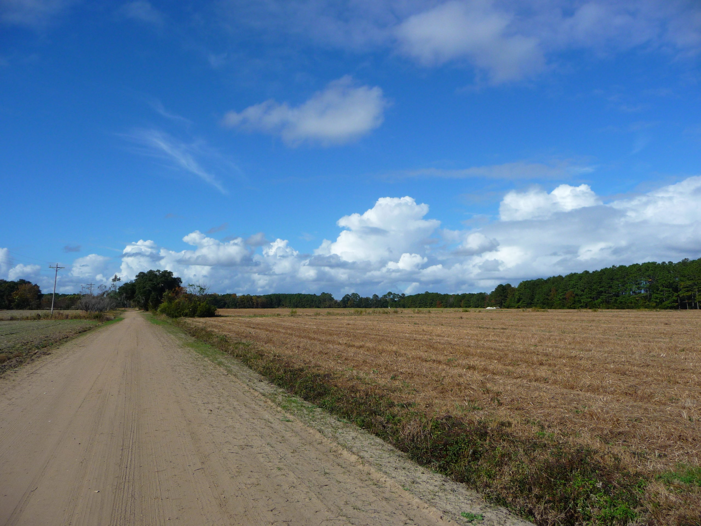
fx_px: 567
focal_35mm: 28
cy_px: 263
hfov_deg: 63.4
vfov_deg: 49.7
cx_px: 350
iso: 100
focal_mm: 4.7
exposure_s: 1/400
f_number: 8
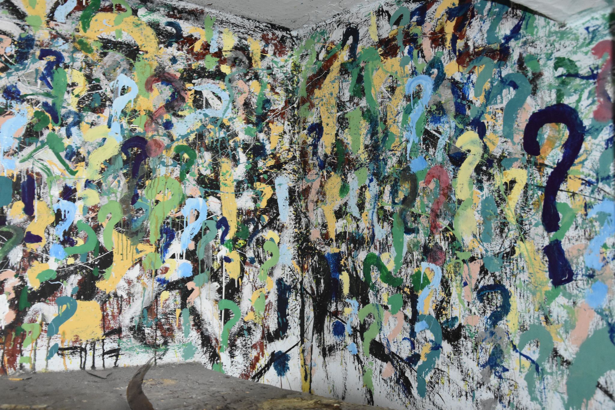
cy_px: 205
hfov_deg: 51.3
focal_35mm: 38
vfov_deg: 35.5
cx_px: 308
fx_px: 641
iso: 3200
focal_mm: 25
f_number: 4
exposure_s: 1/30
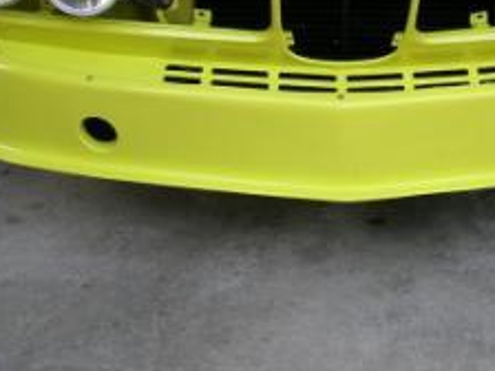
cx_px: 327
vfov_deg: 21.2
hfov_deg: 28.4
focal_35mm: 68
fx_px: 972
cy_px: 40
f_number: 2.9
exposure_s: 1/39.6
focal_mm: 5.7
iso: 50
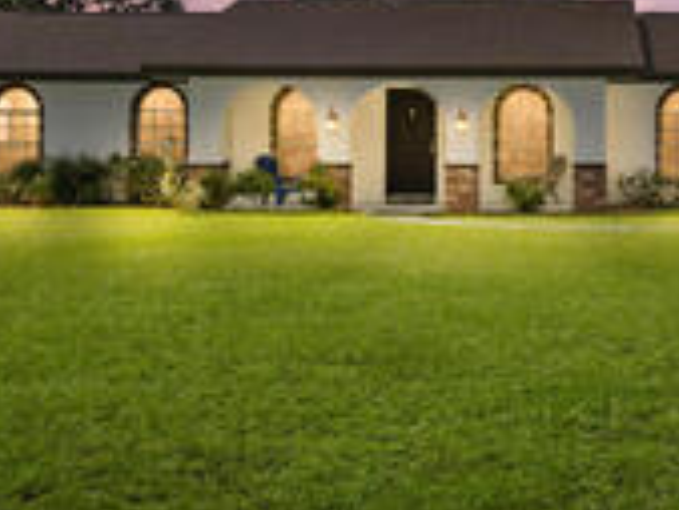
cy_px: 155
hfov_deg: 31.3
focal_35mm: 59
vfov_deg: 24.7
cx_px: 599
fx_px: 1158
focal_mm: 10
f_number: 6.3
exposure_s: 1/250
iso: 200
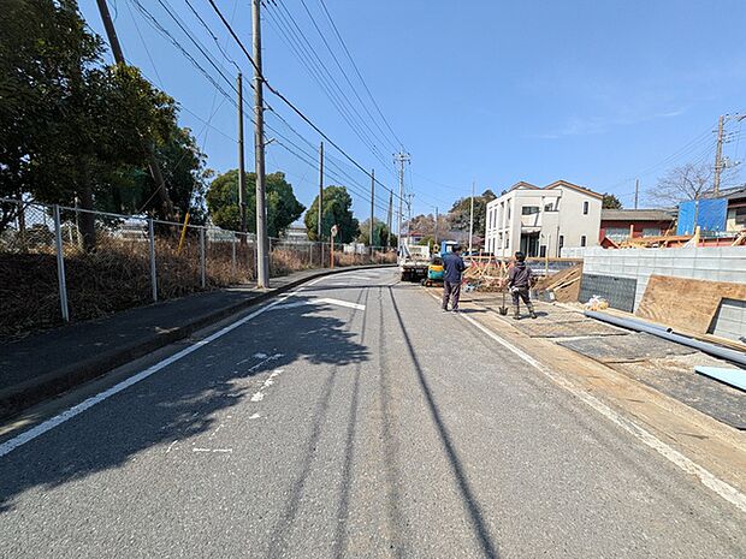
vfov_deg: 85.7
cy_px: 280
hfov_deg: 102.1
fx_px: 302
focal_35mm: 14
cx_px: 373
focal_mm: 1.83
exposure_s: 1/1284
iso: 48
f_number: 2.2
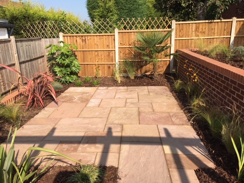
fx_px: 204
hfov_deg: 61.7
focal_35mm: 29
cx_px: 122
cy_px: 92
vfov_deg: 48.2
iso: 25
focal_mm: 4.15
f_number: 2.2
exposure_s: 1/1115
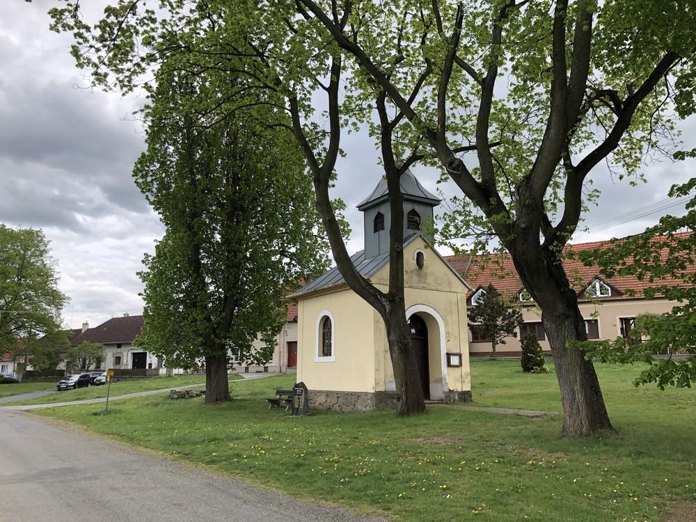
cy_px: 261
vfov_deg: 49.7
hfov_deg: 63.4
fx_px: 563
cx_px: 348
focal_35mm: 28
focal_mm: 3.99
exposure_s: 1/649
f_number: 1.8
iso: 20
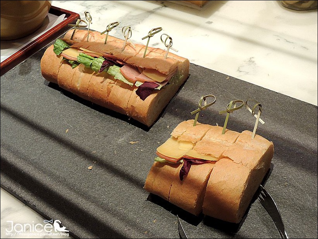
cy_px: 120
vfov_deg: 29.1
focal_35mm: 50
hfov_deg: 38.2
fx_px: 459
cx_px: 159
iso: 400
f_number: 3.7
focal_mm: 9
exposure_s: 1/30
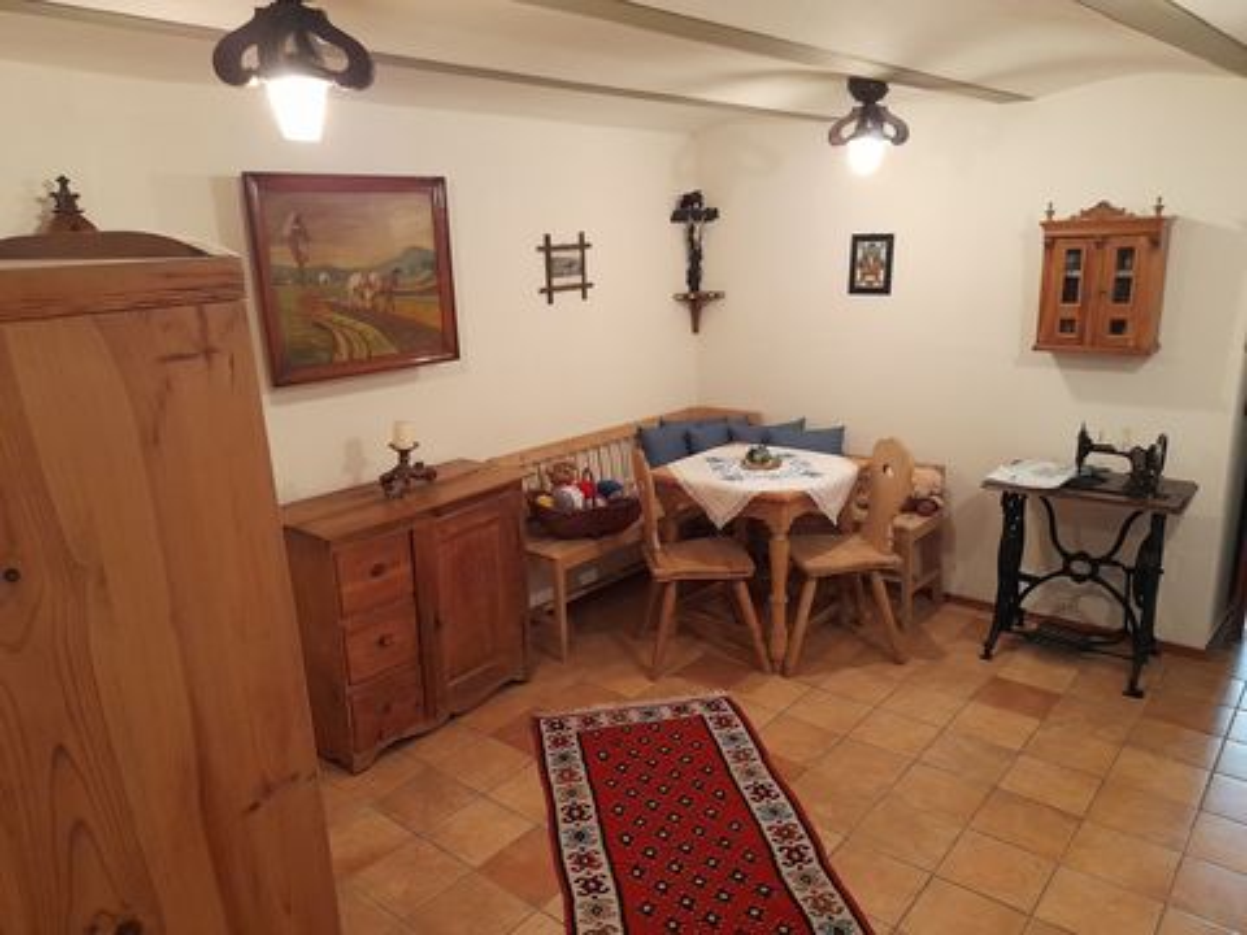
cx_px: 624
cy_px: 468
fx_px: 901
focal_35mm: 25
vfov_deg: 54.9
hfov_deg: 69.4
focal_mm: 4.6
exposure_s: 1/25
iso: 640
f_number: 2
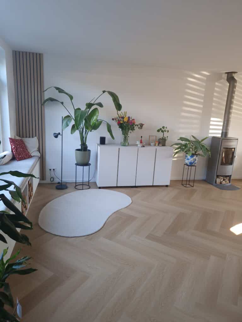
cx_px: 121
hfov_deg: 58.9
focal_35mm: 23
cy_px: 161
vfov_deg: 73.9
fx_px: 214
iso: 100
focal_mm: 5.4
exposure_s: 1/50
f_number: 1.8
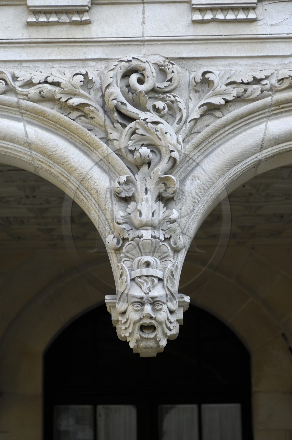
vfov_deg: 19.5
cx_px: 146
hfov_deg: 13.0
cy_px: 220
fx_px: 1281
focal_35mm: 105
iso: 100
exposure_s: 1/160
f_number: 3.8
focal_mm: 70
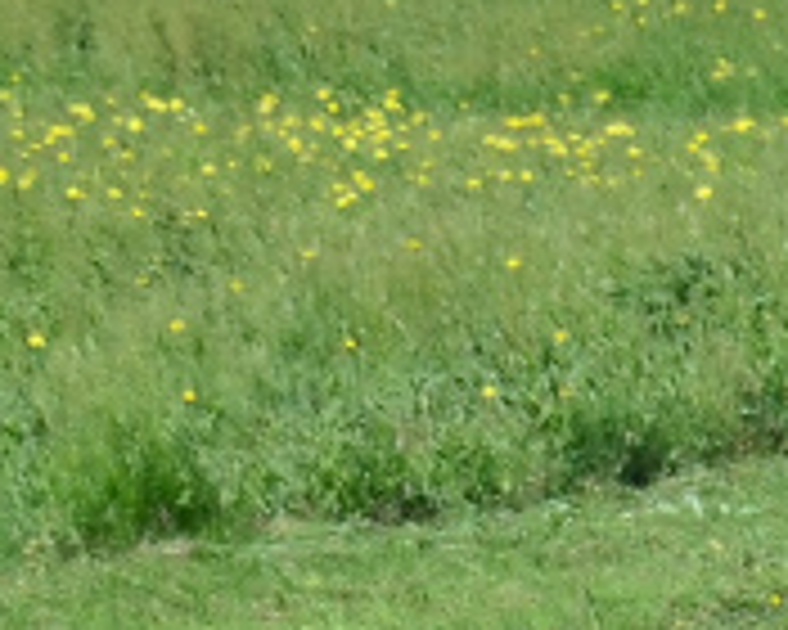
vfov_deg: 1.1
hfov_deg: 1.4
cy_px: 1528
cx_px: 2684
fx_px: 31397
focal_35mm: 1346
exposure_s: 1/250
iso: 200
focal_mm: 105
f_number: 10
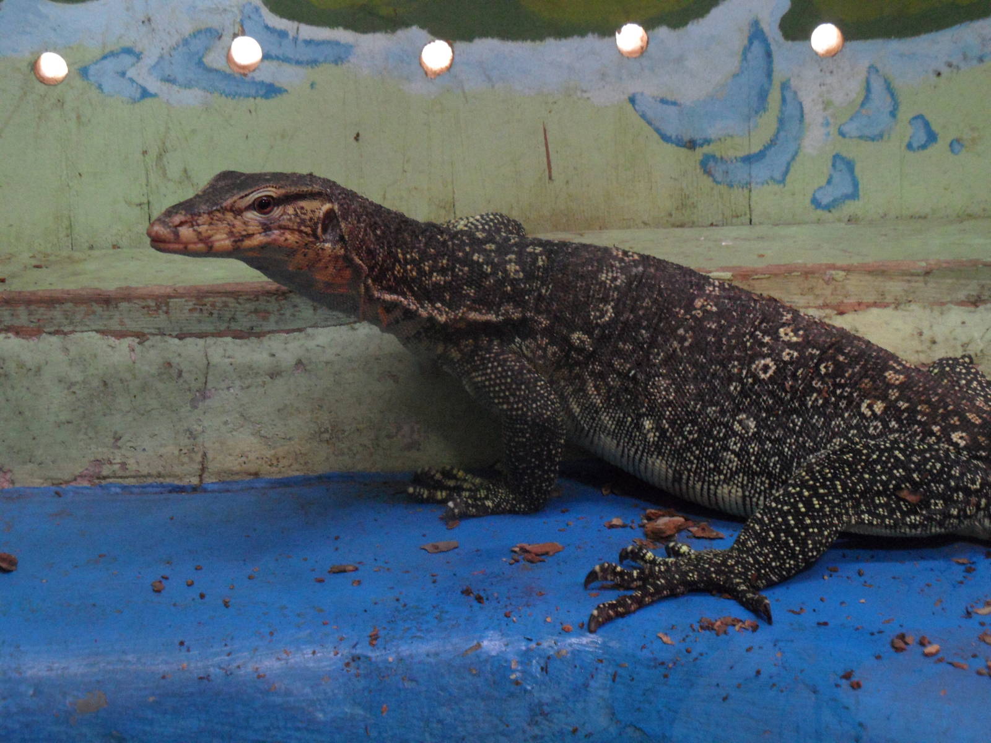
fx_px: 2863
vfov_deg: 14.8
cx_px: 496
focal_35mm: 100
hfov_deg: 19.6
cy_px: 372
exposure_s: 1/6
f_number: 4.4
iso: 400
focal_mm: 16.3
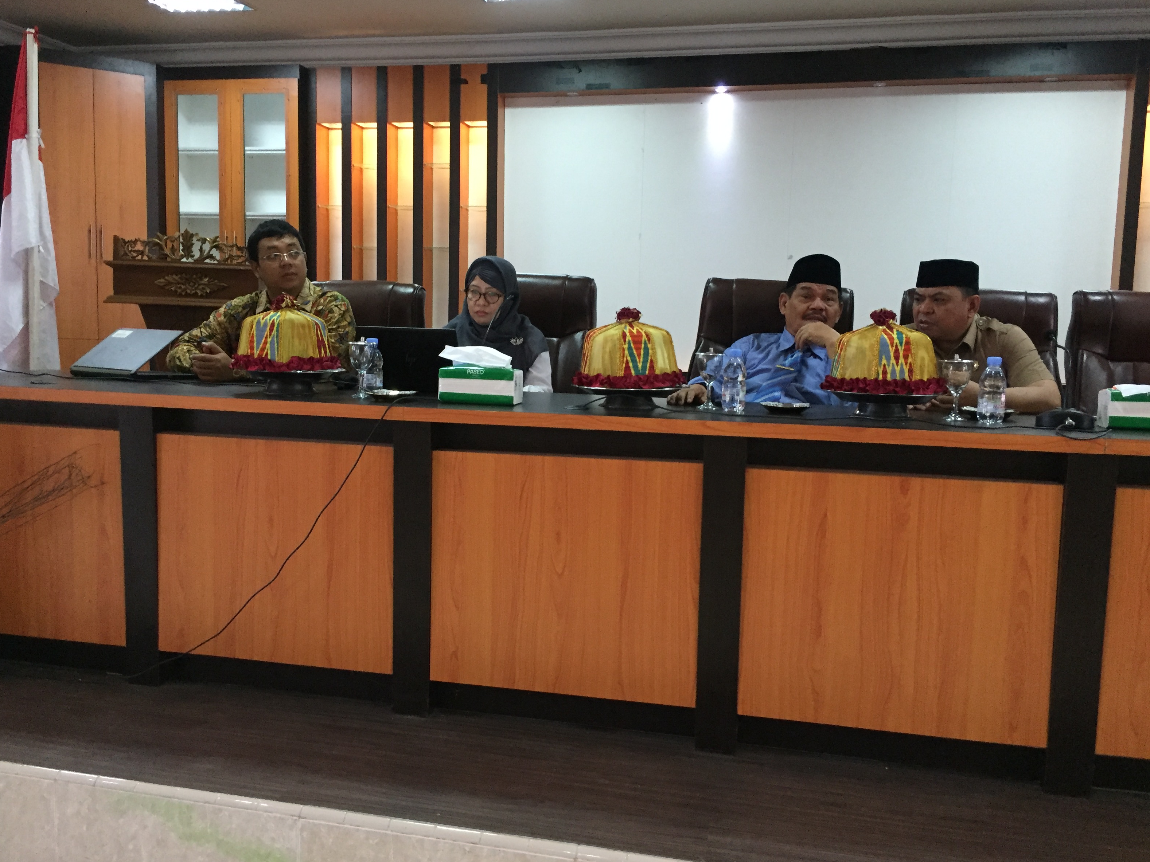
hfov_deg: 60.0
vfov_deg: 46.8
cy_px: 425
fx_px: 997
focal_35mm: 30
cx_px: 556
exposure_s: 1/33
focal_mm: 4.15
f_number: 2.2
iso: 320
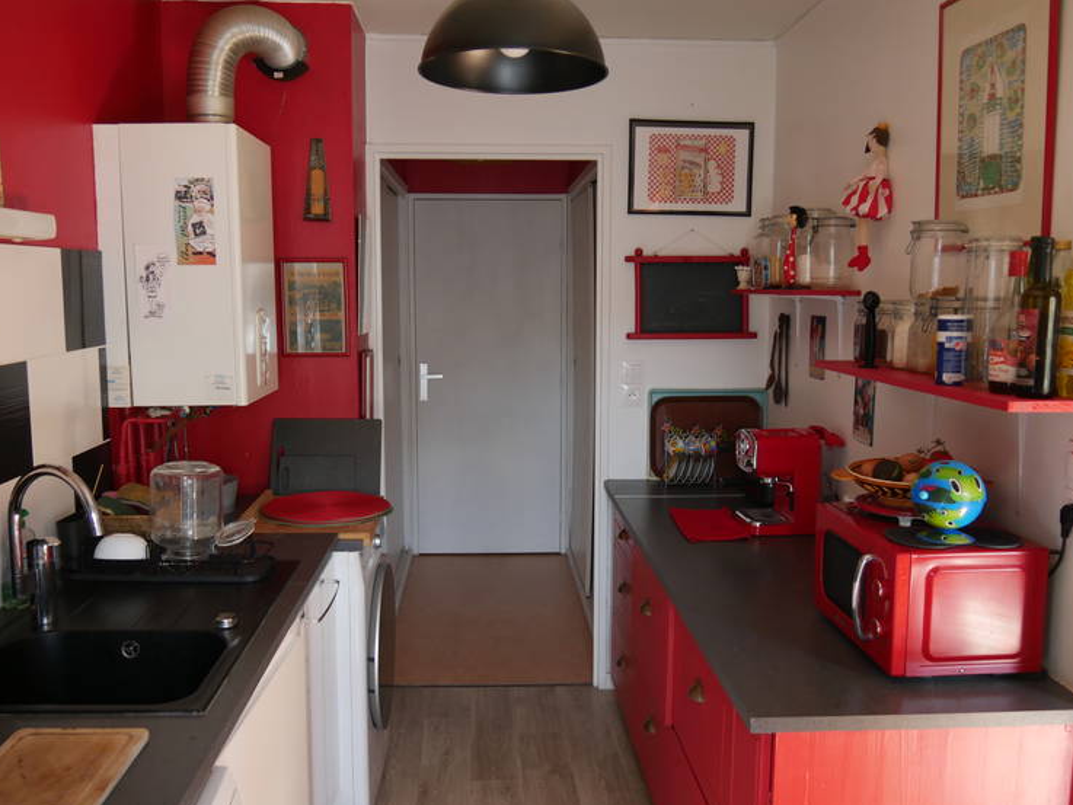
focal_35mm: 30
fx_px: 930
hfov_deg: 60.0
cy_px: 418
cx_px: 528
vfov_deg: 46.8
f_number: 3.5
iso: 640
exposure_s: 1/60
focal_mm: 14
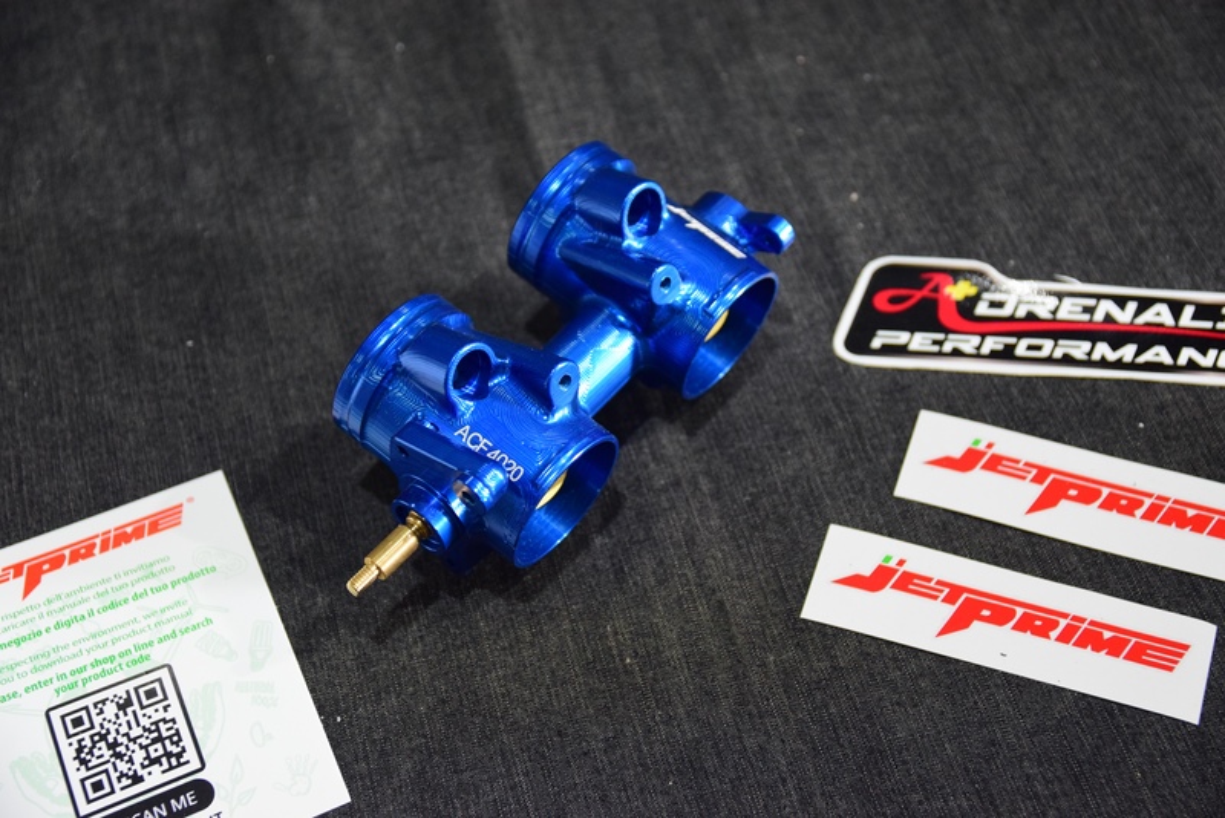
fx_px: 2042
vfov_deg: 22.6
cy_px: 409
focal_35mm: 60
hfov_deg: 33.4
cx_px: 612
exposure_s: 1/30
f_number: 3.5
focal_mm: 40
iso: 1600
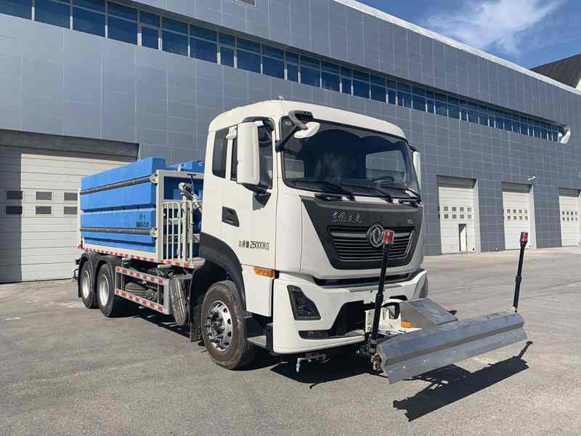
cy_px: 218
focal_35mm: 26
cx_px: 290
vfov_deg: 53.1
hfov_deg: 67.3
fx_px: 436
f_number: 1.8
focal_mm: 4.25
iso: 25
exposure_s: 1/2994
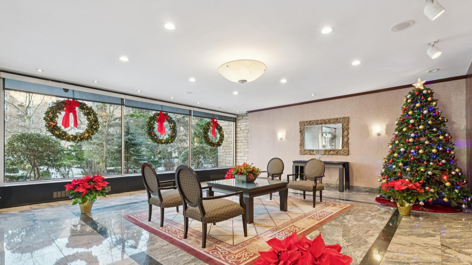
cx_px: 236
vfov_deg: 63.7
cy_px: 151
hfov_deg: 95.9
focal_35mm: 17
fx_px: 213
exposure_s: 1/13
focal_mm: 16
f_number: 8
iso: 400
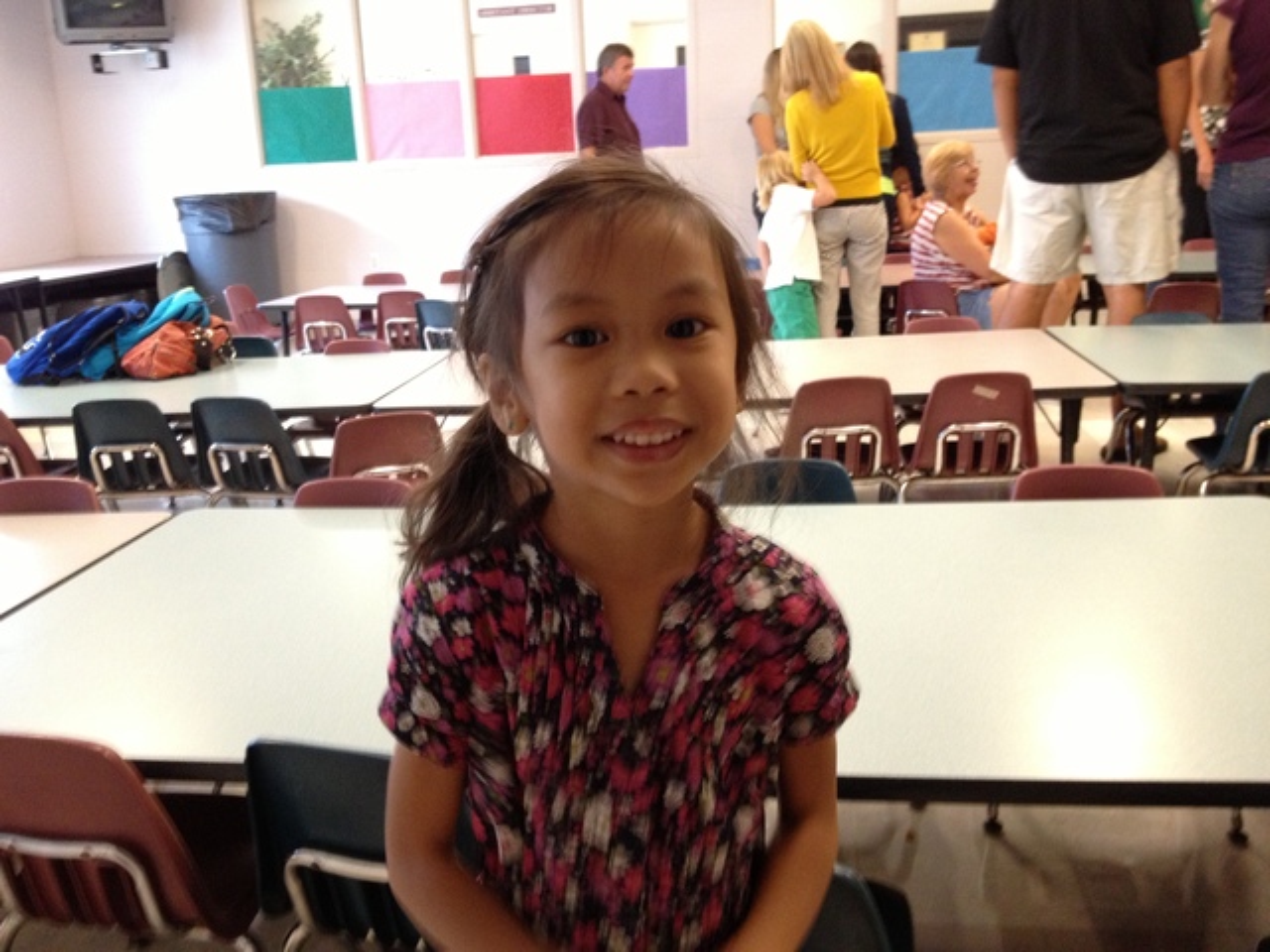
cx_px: 635
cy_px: 476
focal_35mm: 35
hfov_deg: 52.6
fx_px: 1284
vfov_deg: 40.7
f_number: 2.4
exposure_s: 1/20
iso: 250
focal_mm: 4.28
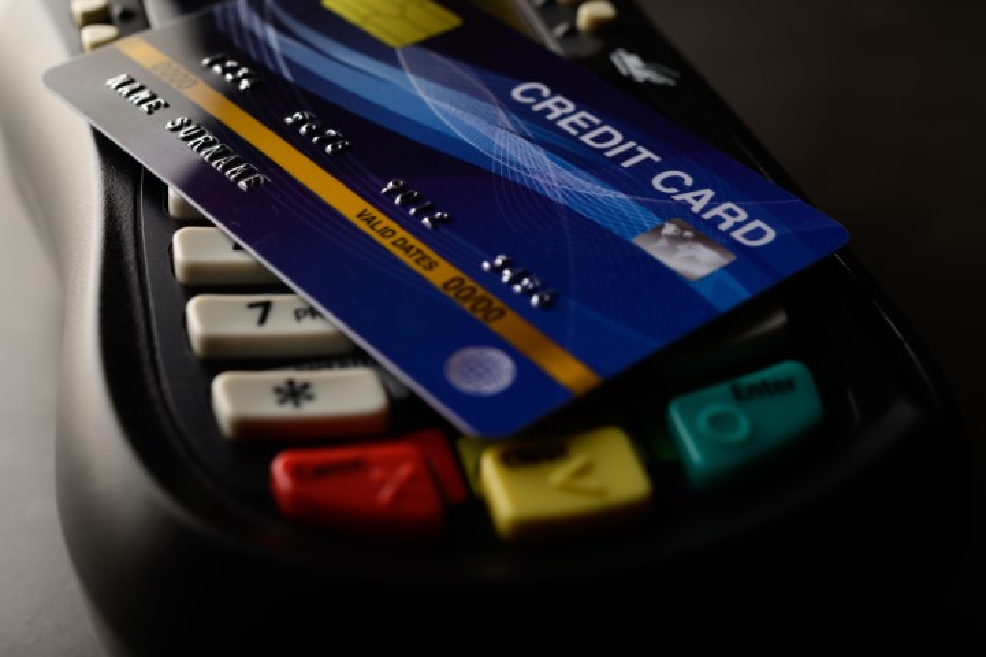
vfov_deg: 22.6
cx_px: 493
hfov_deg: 33.4
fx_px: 1643
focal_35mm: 60
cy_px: 328
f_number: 9
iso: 100
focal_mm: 60
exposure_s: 1/160
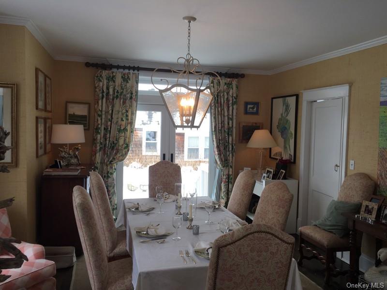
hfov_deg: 61.7
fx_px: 324
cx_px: 194
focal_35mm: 29
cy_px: 145
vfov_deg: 48.2
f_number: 2.2
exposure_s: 1/165
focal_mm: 4.15
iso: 32
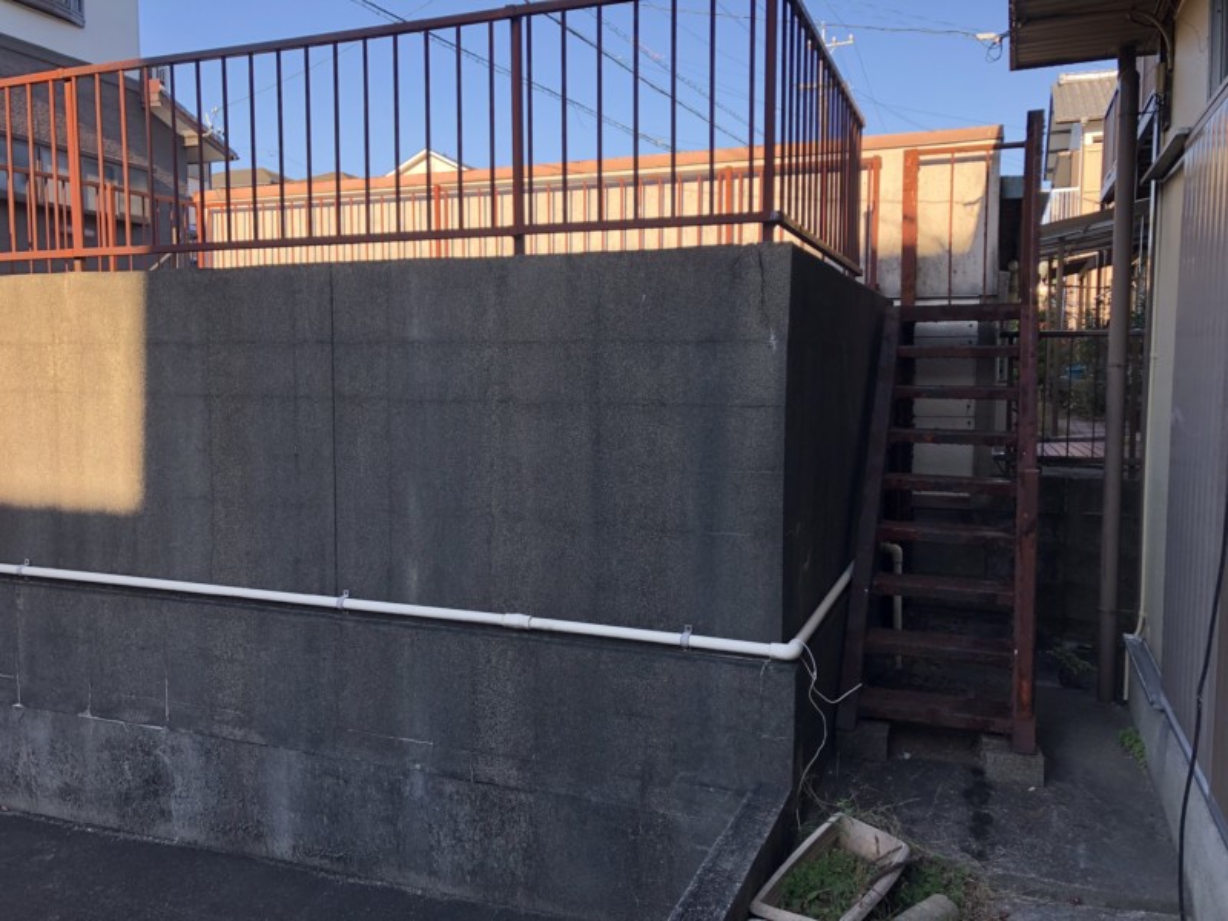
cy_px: 460
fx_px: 993
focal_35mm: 28
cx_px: 614
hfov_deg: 63.4
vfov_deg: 49.7
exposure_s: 1/369
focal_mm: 3.99
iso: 20
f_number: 1.8
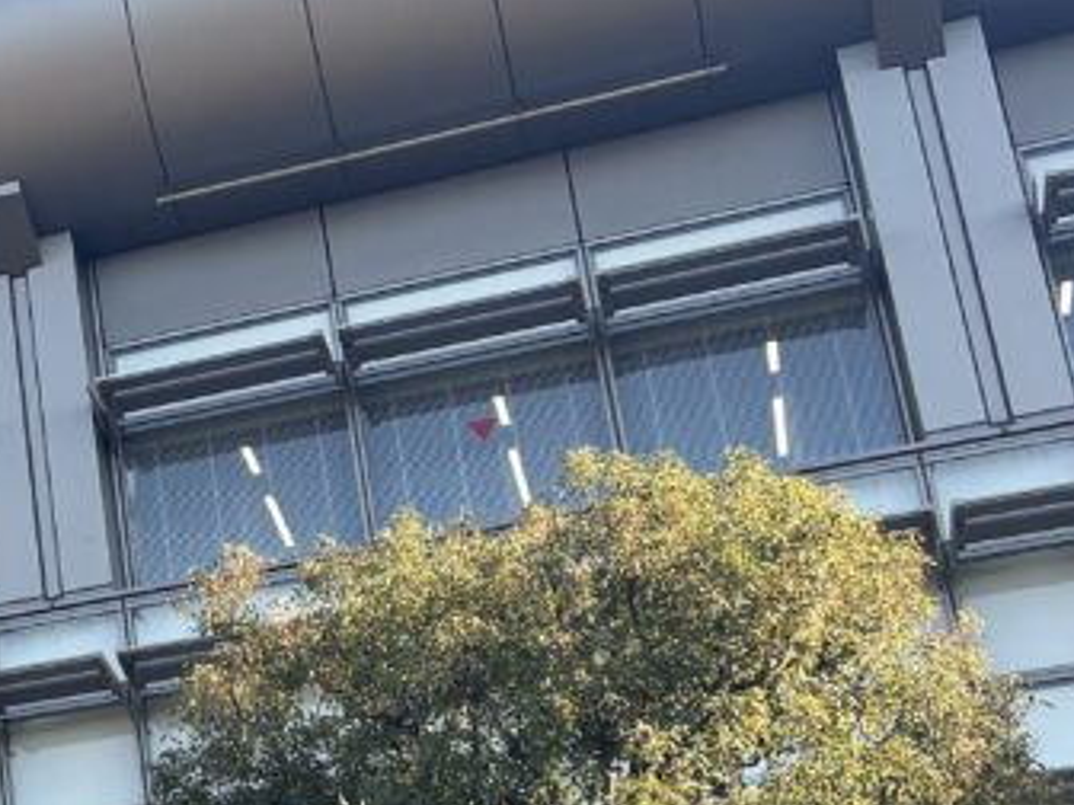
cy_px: 735
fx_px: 3072
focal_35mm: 99
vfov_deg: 14.8
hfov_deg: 16.8
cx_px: -793
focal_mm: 5.96
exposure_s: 1/820
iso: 50
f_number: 1.6
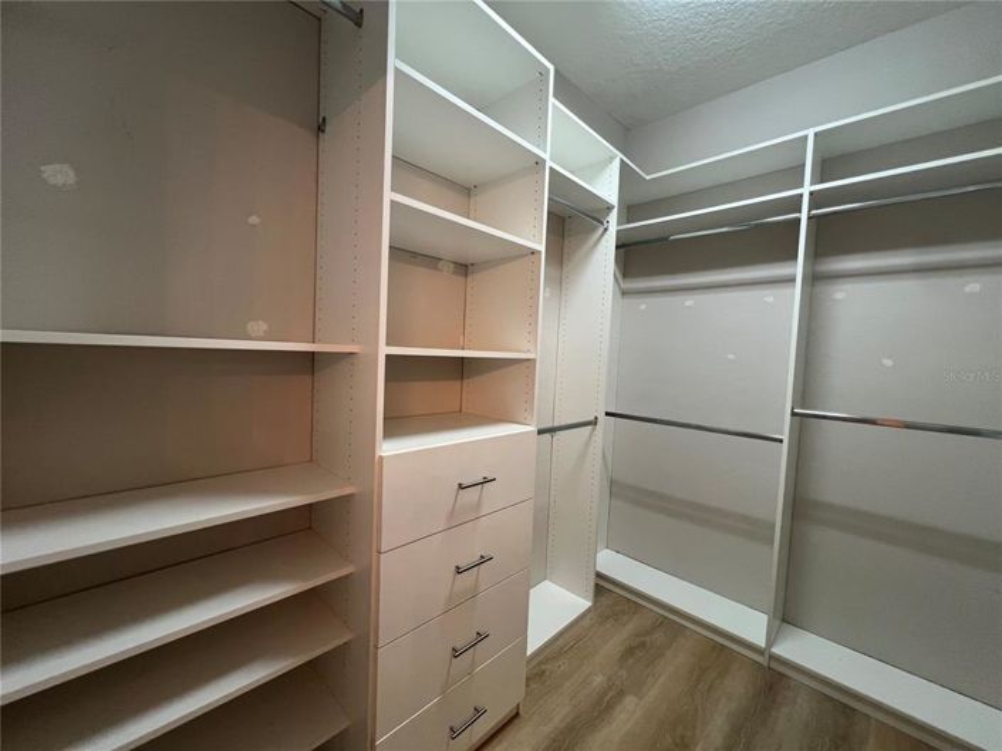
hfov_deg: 106.2
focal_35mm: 13
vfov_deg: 89.9
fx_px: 376
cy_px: 376
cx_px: 501
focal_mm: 1.57
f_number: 1.8
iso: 160
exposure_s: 1/60
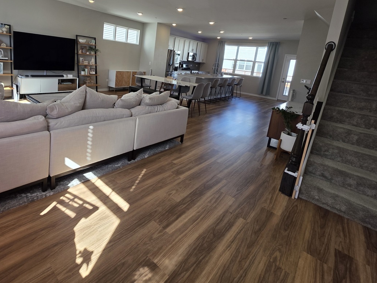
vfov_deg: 69.3
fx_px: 196
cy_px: 92
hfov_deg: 85.7
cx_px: 137
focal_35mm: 18
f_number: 1.9
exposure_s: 1/120
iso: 32
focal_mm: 2.2
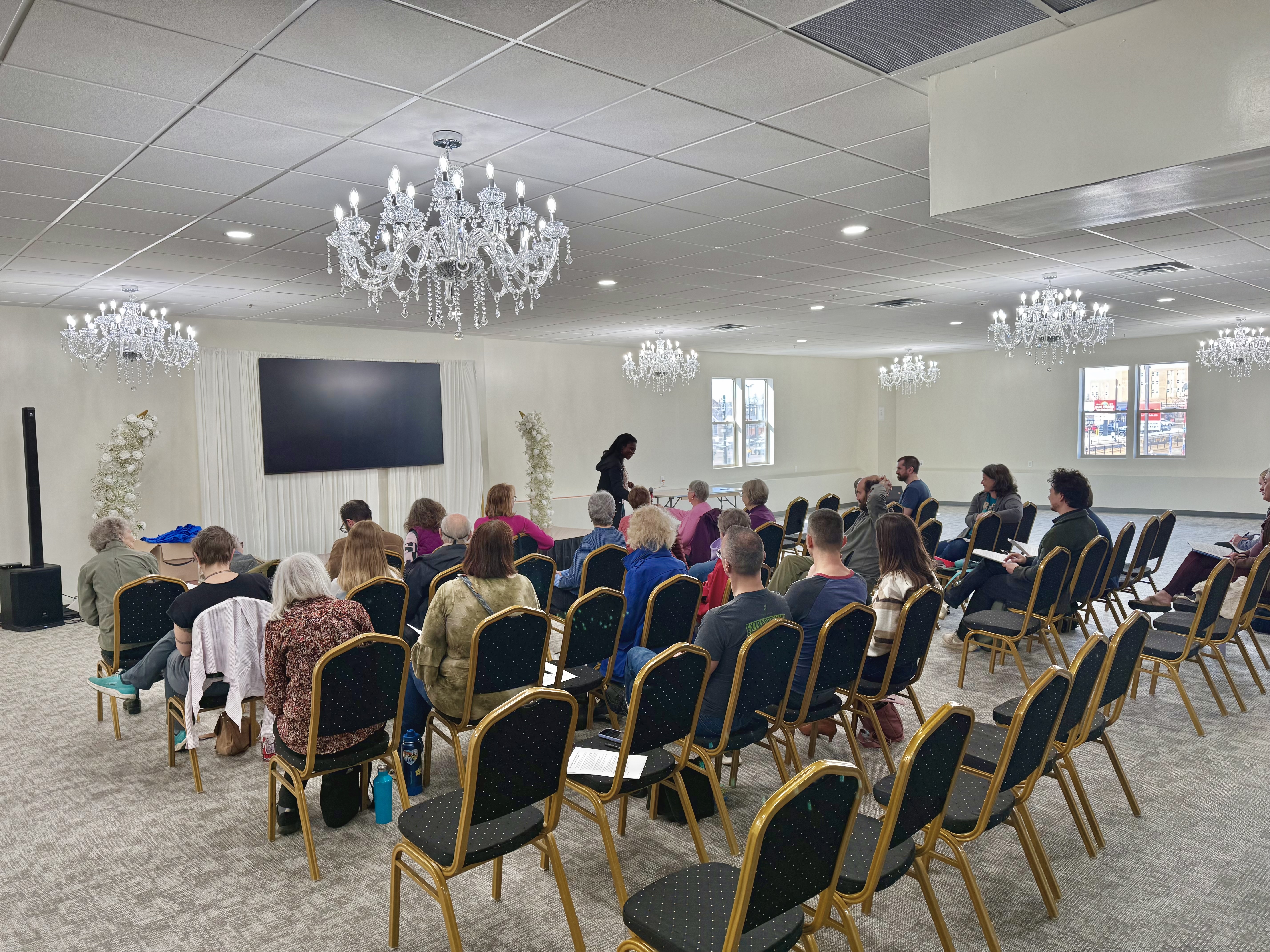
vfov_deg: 56.8
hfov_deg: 71.6
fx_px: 881
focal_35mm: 24
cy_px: 476
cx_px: 635
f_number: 1.78
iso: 64
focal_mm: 6.76
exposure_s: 1/120
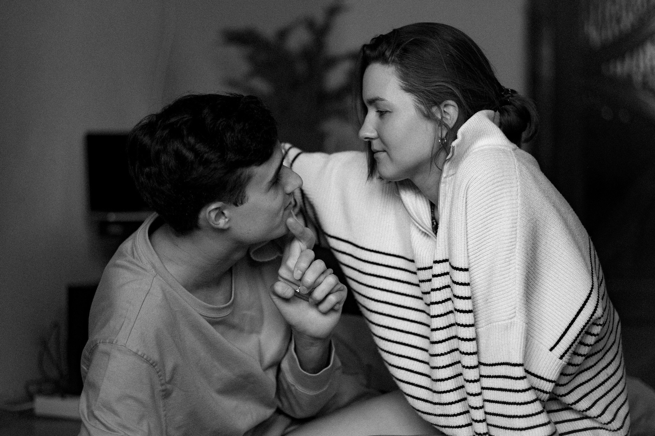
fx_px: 1528
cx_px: 328
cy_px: 218
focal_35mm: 84
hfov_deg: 24.2
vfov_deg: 16.3
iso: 1000
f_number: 1.2
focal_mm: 56
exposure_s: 1/500
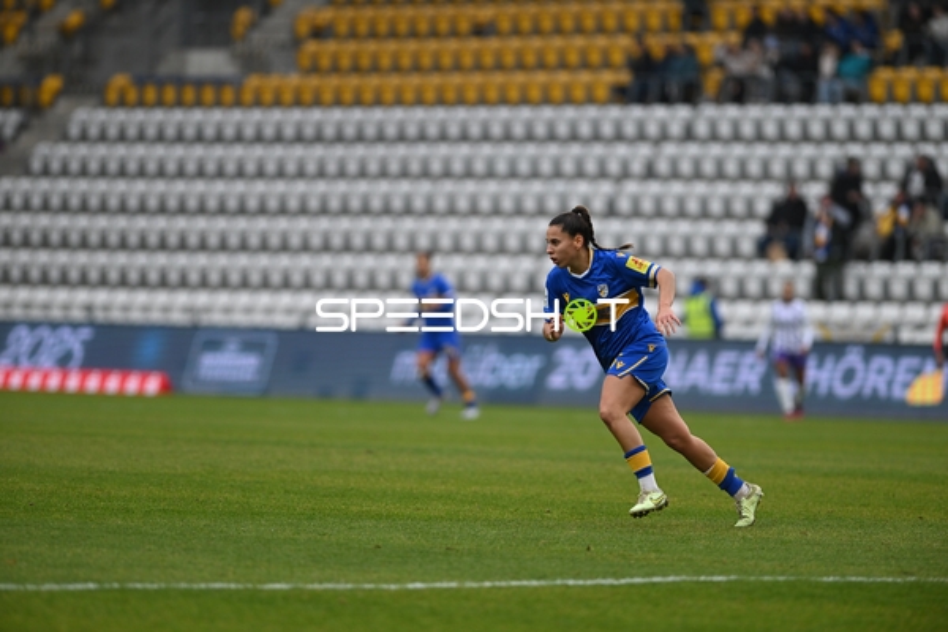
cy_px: 316
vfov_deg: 4.6
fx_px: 7899
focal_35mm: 300
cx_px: 474
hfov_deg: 6.9
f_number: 3.5
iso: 800
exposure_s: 1/2000
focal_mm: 300
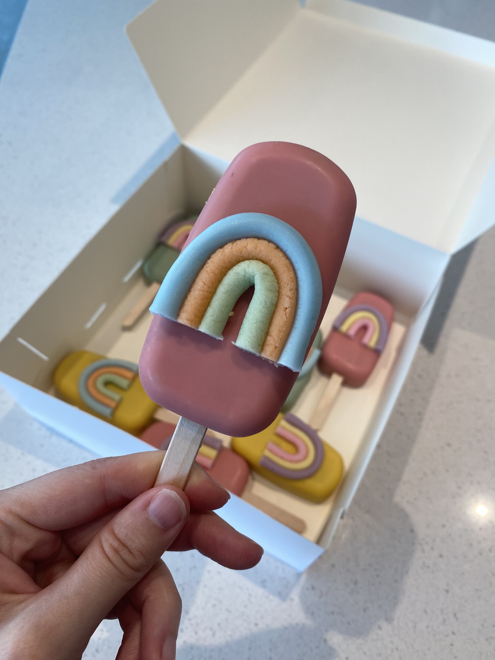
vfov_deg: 67.3
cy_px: 330
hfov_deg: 53.1
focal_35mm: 26
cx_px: 248
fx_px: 496
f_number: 1.8
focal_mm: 4.25
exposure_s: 1/100
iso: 40
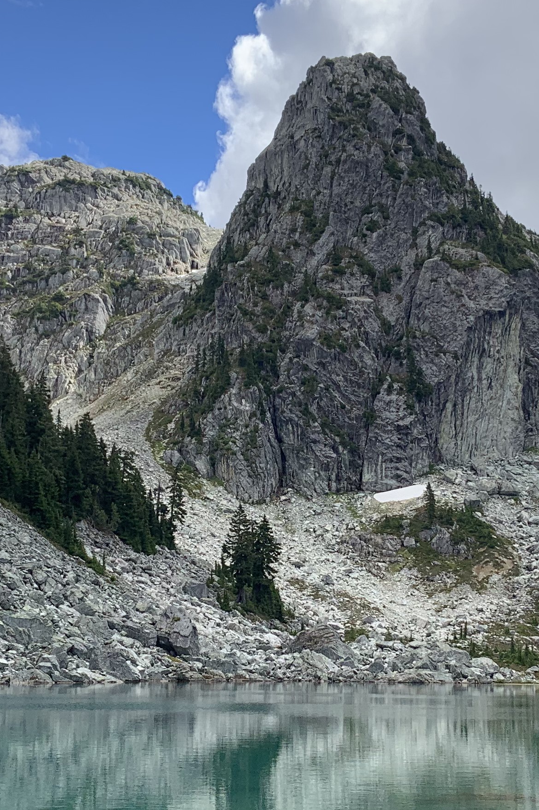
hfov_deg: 21.9
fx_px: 1393
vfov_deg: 32.3
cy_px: 487
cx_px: 324
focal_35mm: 62
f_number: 1.8
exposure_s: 1/1490
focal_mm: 4.25
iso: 25
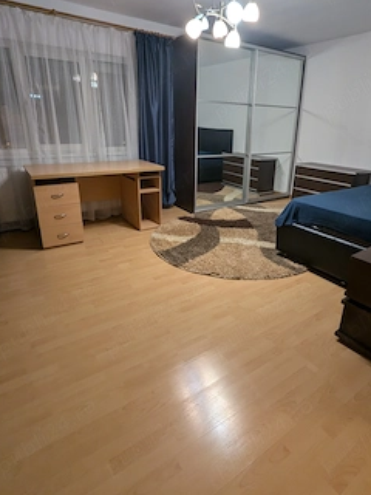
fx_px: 286
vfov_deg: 81.6
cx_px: 209
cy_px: 226
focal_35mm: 20
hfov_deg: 65.7
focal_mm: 2.35
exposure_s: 1/25
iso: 156
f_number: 2.2
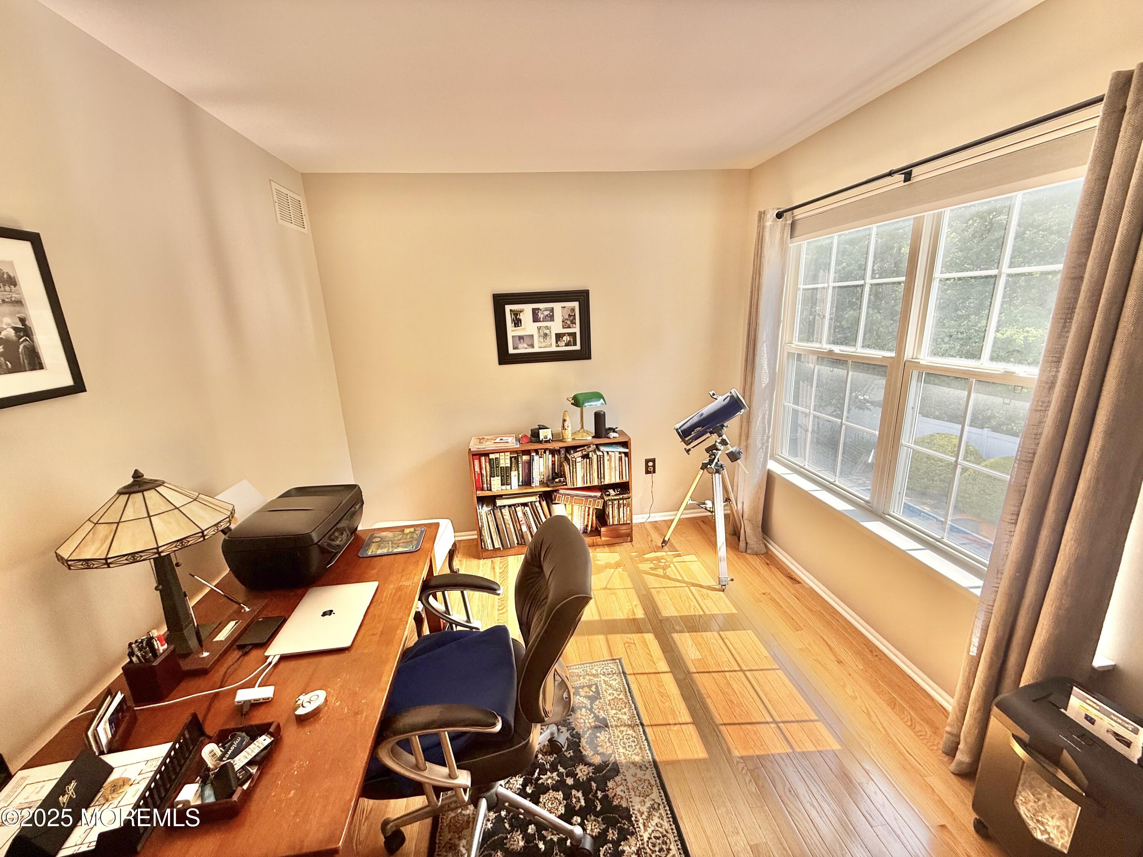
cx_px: 572
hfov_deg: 102.1
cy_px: 428
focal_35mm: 14
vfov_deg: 85.7
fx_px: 462
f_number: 2.2
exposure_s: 1/164
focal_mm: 2.22
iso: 64
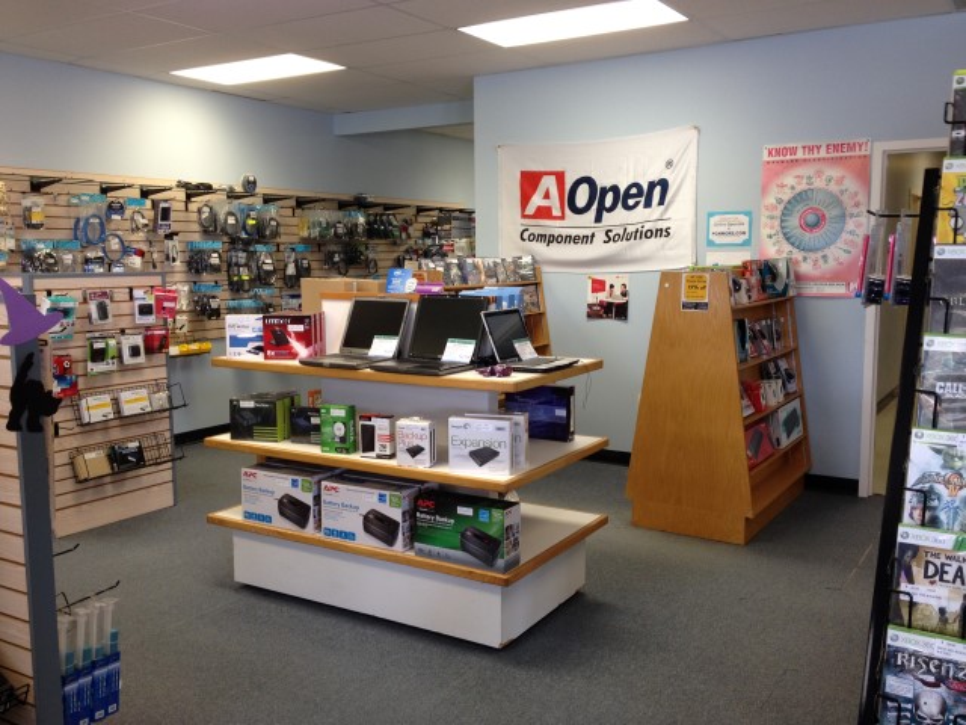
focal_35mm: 35
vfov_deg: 40.7
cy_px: 362
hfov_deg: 52.6
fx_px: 977
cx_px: 483
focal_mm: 4.28
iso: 64
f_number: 2.4
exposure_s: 1/30
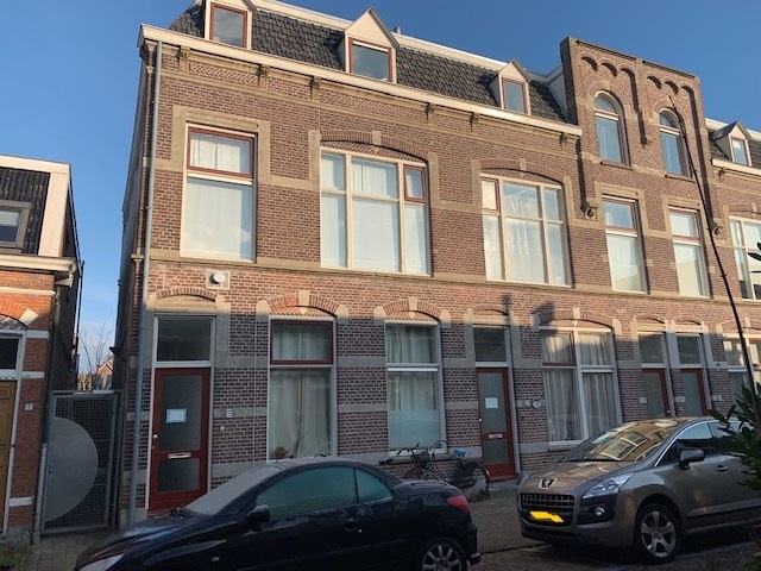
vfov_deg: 53.1
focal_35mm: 26
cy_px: 286
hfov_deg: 67.3
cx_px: 380
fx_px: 572
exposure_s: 1/1779
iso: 25
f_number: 1.8
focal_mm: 4.25
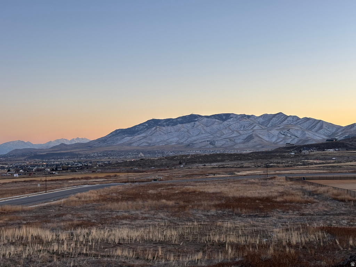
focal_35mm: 52
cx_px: 178
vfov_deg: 28.0
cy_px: 134
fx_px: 535
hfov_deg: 36.8
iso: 25
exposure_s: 1/121
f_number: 1.6
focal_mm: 5.96
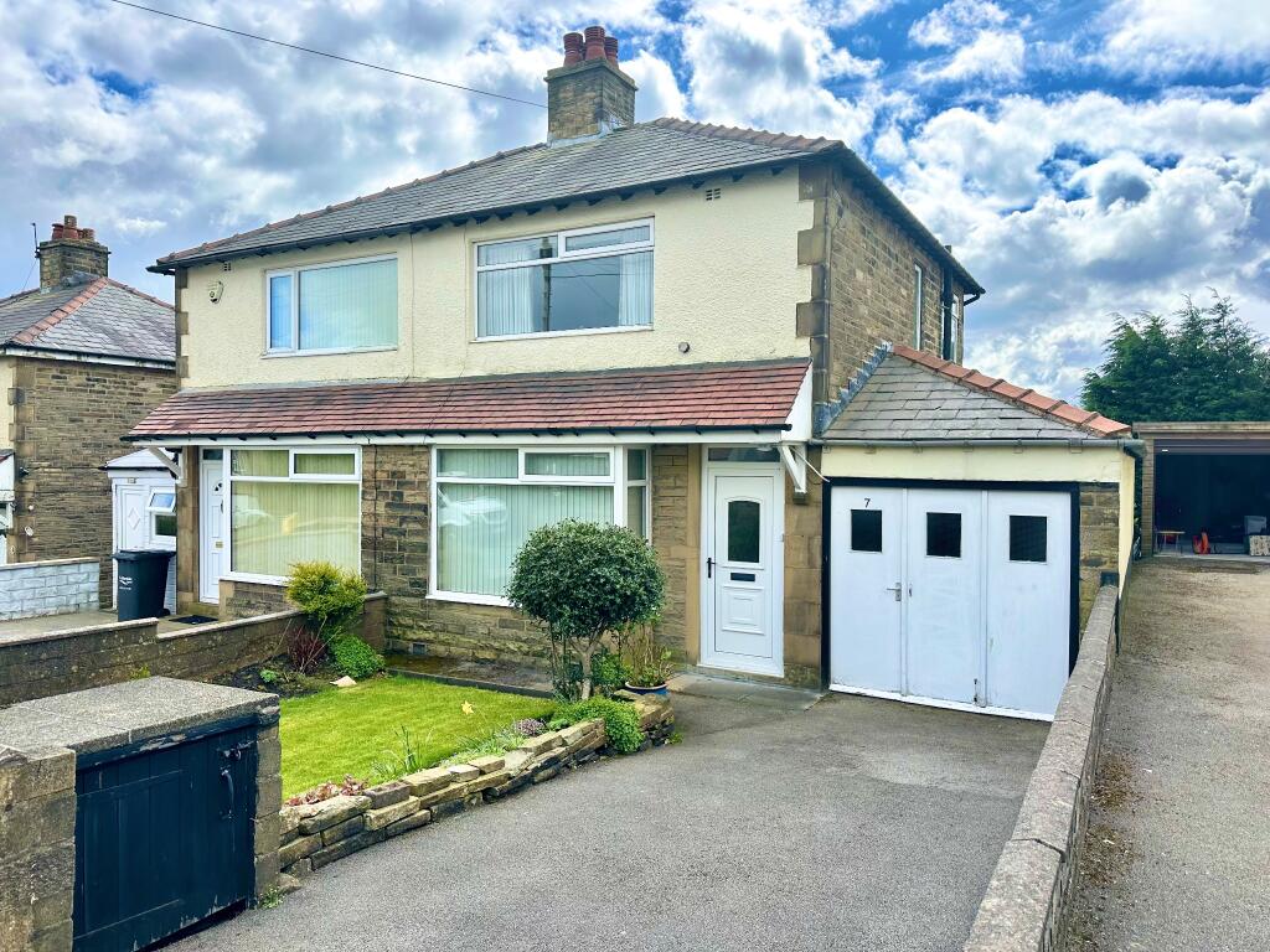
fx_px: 881
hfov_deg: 71.6
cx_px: 635
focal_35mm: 24
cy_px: 476
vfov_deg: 56.8
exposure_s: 1/3356
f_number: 1.78
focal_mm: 6.86
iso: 80
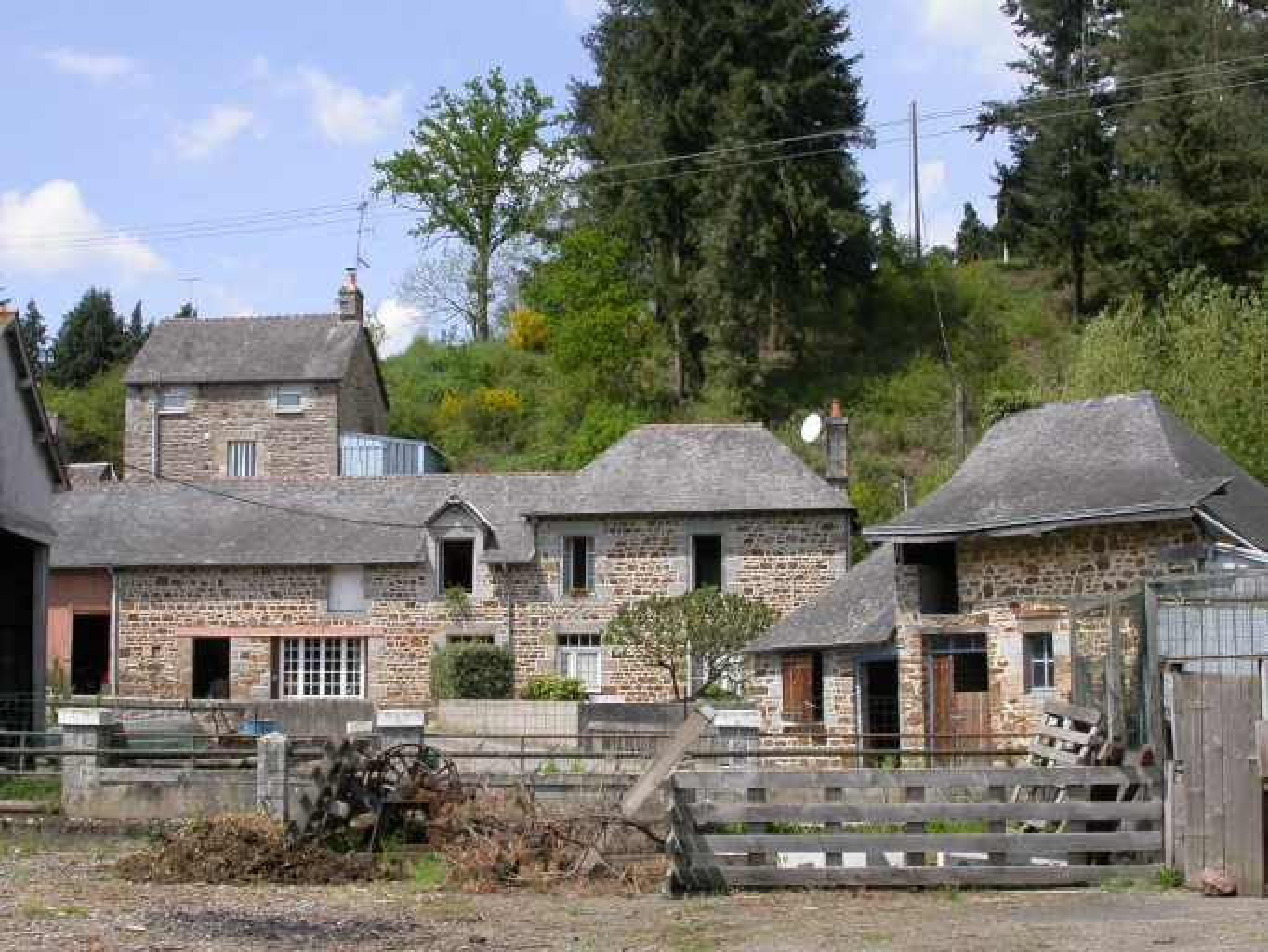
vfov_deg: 28.6
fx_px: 1869
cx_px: 634
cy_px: 476
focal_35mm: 51
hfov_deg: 37.5
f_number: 6.6
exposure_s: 1/368
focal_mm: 10.7
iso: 100
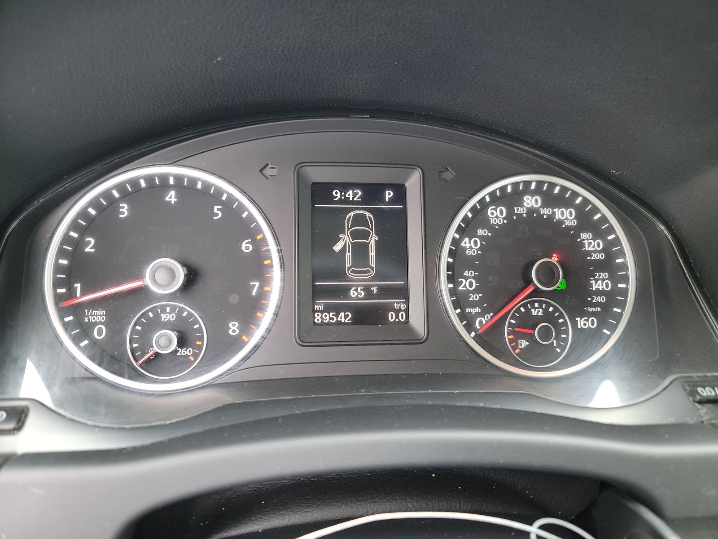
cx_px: 359
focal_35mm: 24
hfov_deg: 71.6
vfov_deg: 56.8
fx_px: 498
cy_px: 270
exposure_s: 1/59
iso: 489
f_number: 1.8
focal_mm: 6.7
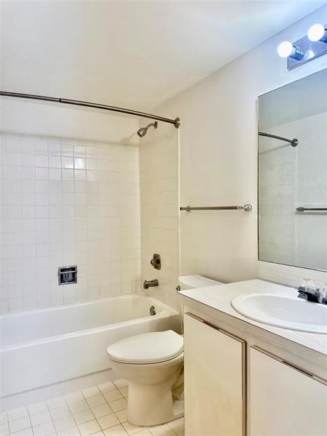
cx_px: 164
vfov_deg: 71.6
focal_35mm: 24
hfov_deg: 56.8
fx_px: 302
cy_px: 218
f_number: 1.78
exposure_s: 1/190
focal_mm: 6.86
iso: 80
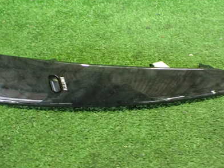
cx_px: 107
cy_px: 71
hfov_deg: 41.2
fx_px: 298
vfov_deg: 31.4
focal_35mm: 46
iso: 1250
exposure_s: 1/30
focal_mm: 5.4
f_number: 2.3
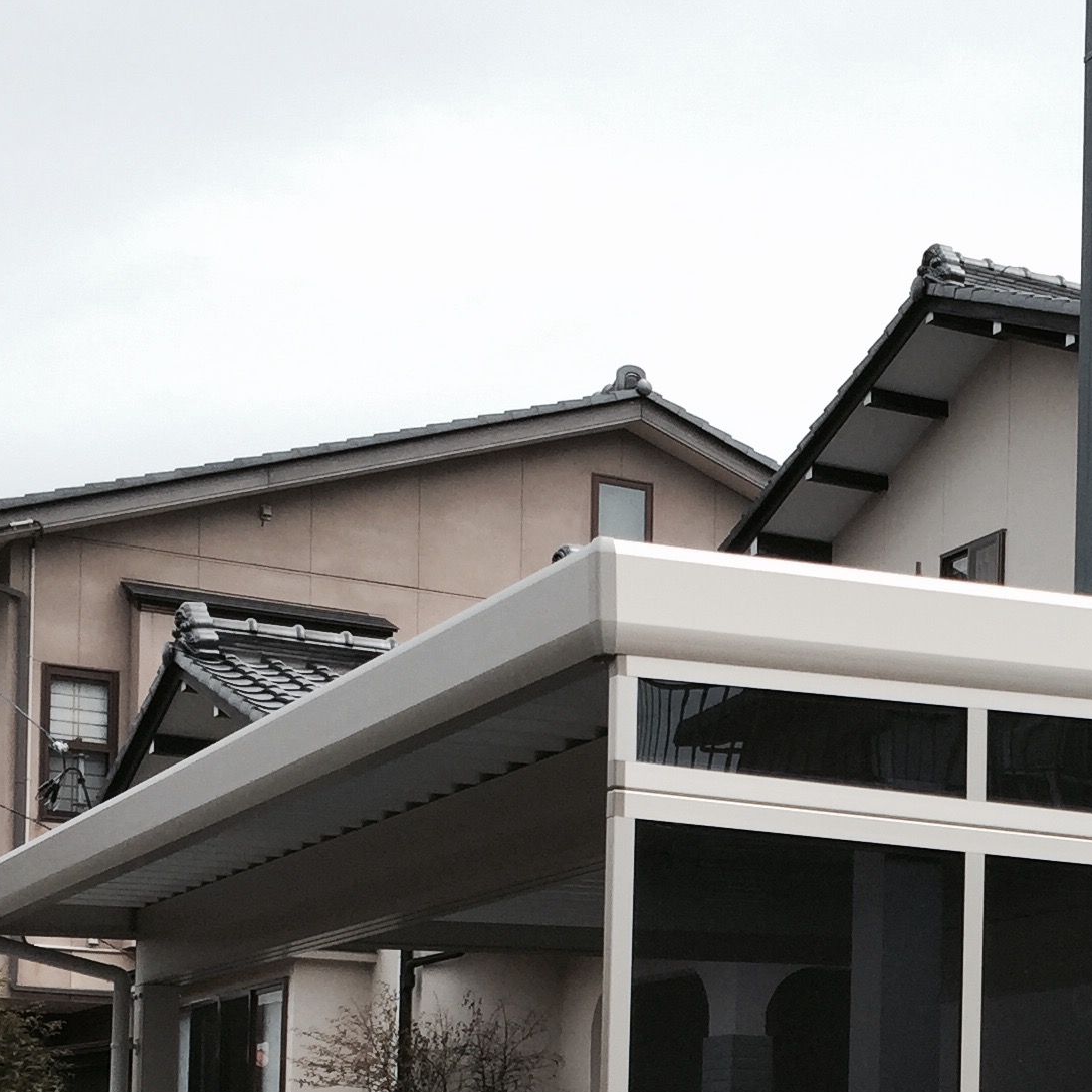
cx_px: 1089
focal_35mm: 77
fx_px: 2748
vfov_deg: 21.5
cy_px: 1147
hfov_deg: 21.7
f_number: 2.2
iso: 32
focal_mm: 4.15
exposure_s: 1/1582
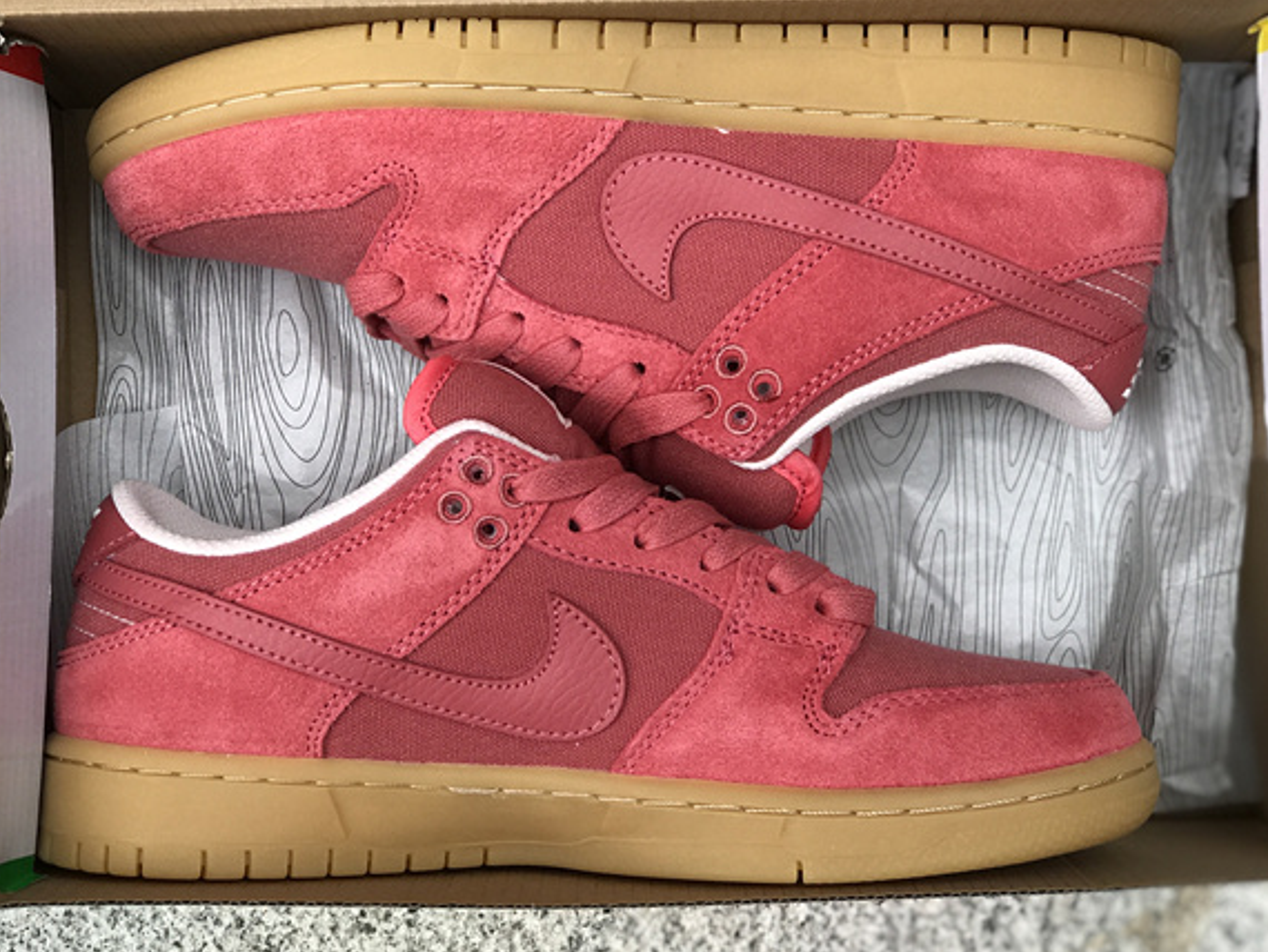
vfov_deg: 19.9
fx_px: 2712
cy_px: 399
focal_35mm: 74
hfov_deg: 26.3
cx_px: 627
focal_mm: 6.6
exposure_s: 1/50
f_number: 2.8
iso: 25
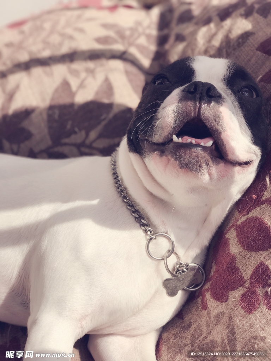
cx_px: 136
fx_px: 595
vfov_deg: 33.8
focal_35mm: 57
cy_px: 180
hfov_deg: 25.7
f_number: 2.8
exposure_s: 1/894
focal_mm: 6.6
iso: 20
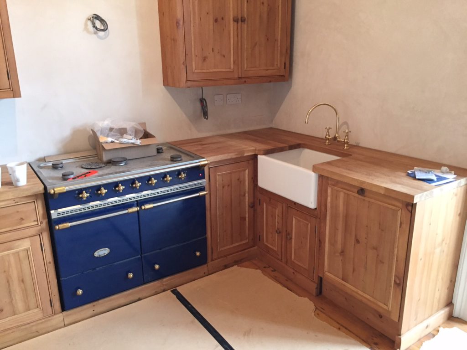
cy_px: 175
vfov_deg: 48.2
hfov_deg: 61.7
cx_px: 234
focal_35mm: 29
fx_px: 391
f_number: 2.2
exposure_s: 1/33
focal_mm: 4.15
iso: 250
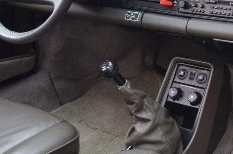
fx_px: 465
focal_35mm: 72
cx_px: 202
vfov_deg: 18.6
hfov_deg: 27.3
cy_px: 29
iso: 800
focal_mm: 24
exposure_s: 1/40
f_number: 4
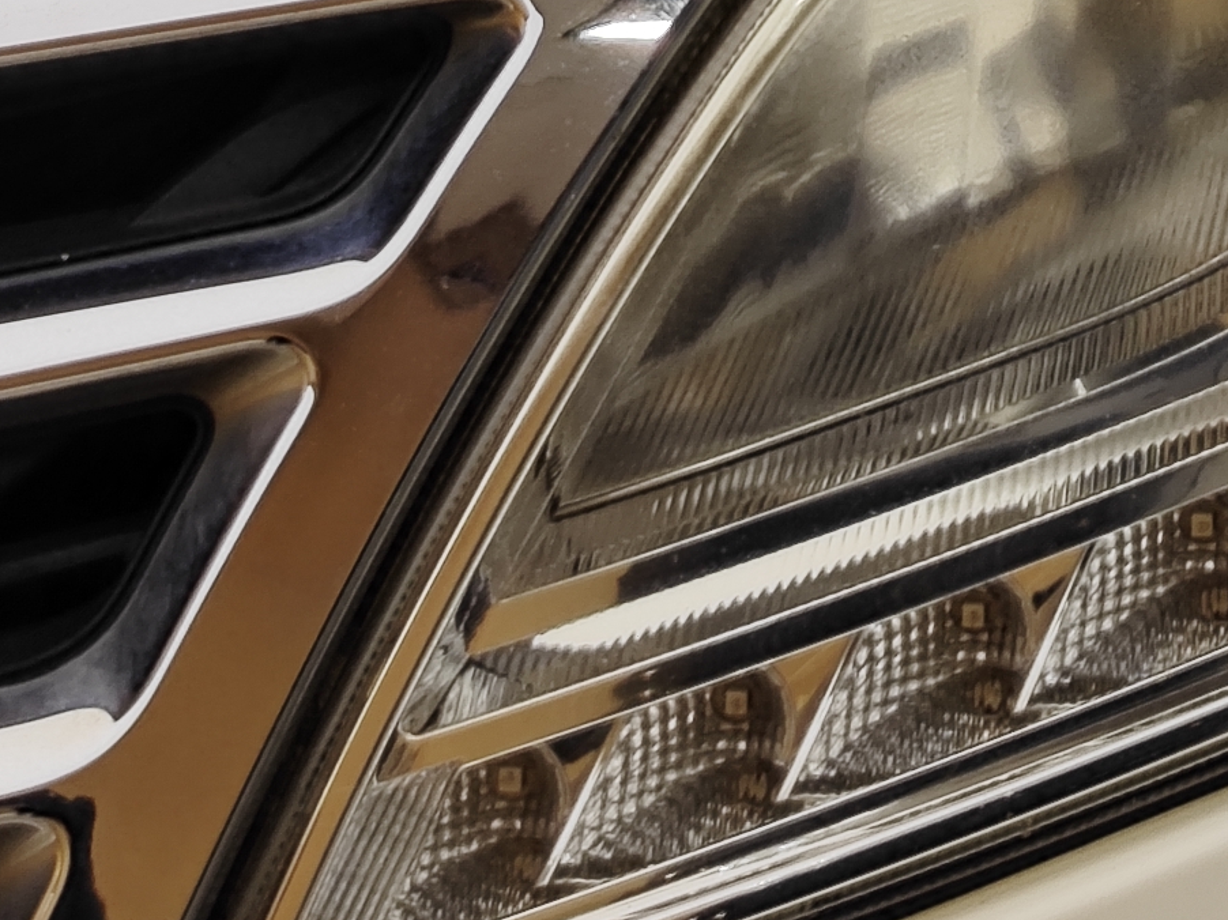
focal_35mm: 209
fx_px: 7412
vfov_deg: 6.9
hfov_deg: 9.2
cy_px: -916
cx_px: 1929
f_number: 1.9
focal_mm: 8.7
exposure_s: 1/100
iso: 80
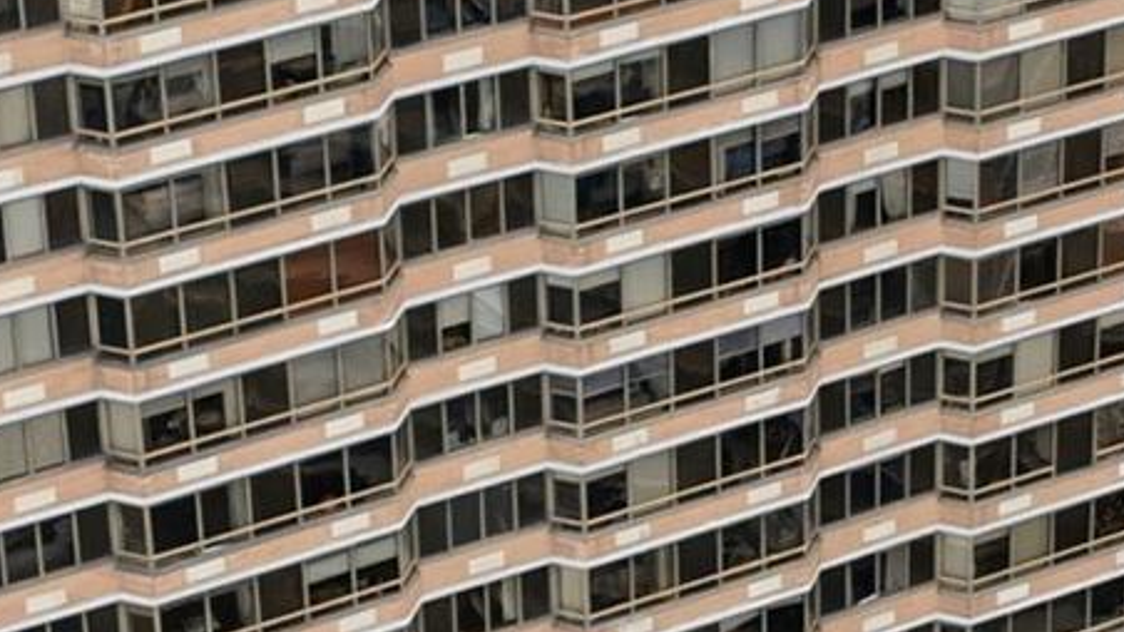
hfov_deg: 16.1
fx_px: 3963
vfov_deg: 9.0
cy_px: -93
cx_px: 699
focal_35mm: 133
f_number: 2.8
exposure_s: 1/100
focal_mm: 14.4
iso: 160
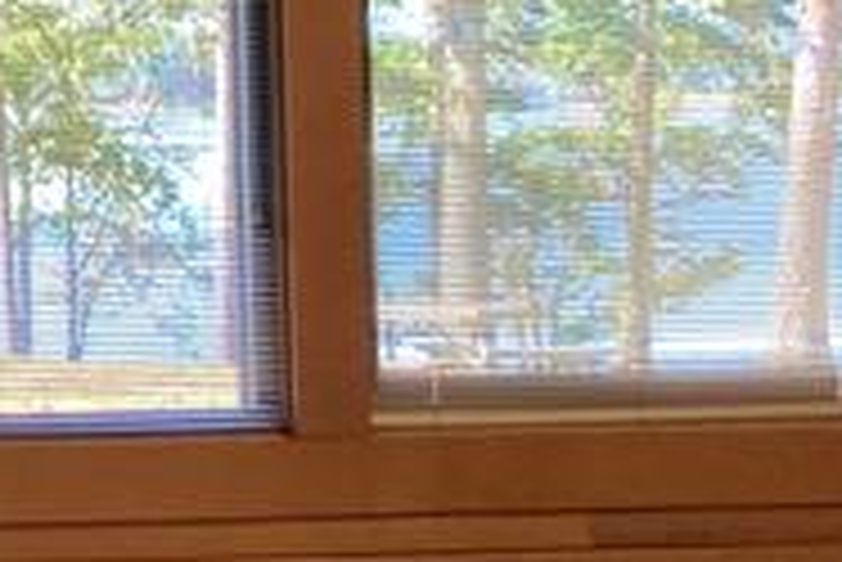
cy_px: -22
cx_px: -763
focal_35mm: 145
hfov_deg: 12.6
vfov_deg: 9.4
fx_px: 3394
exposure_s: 1/60
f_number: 1.8
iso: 50
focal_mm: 3.99
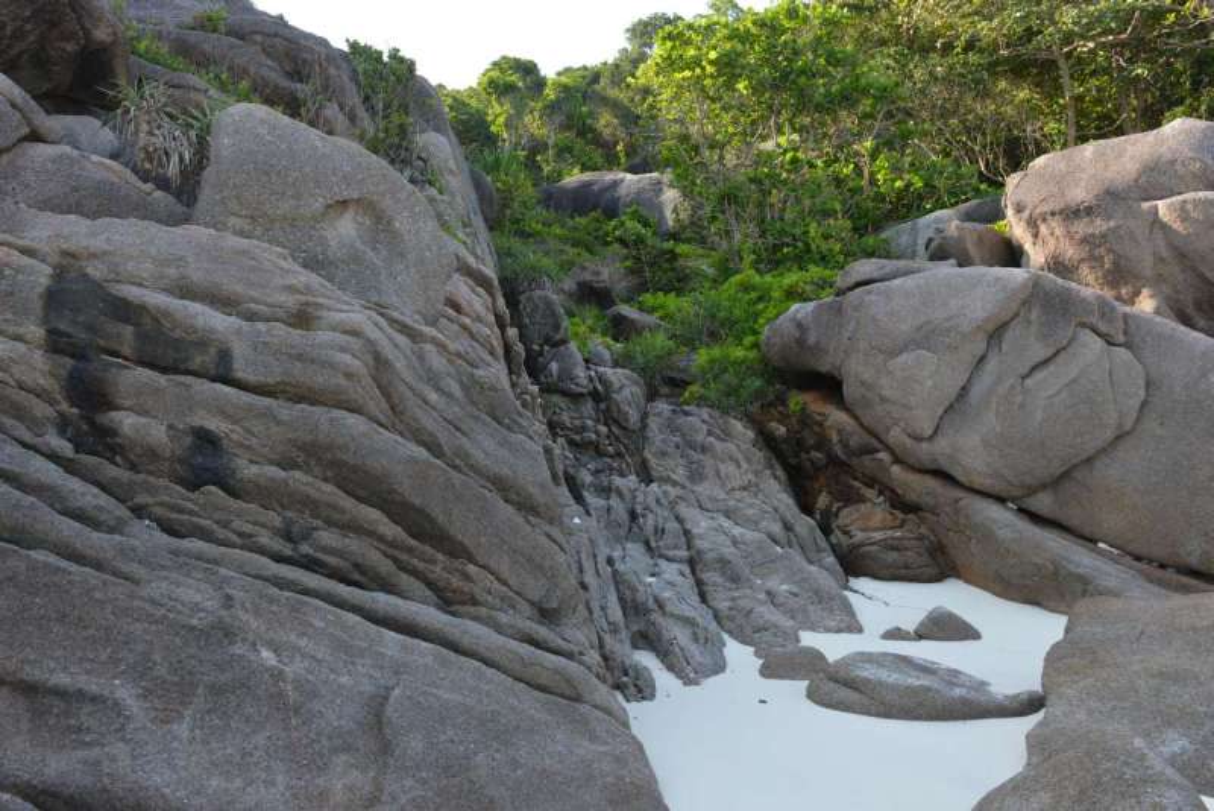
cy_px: 406
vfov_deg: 53.2
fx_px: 810
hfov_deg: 73.7
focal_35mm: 24
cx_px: 607
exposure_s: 1/500
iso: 4000
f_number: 10
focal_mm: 24
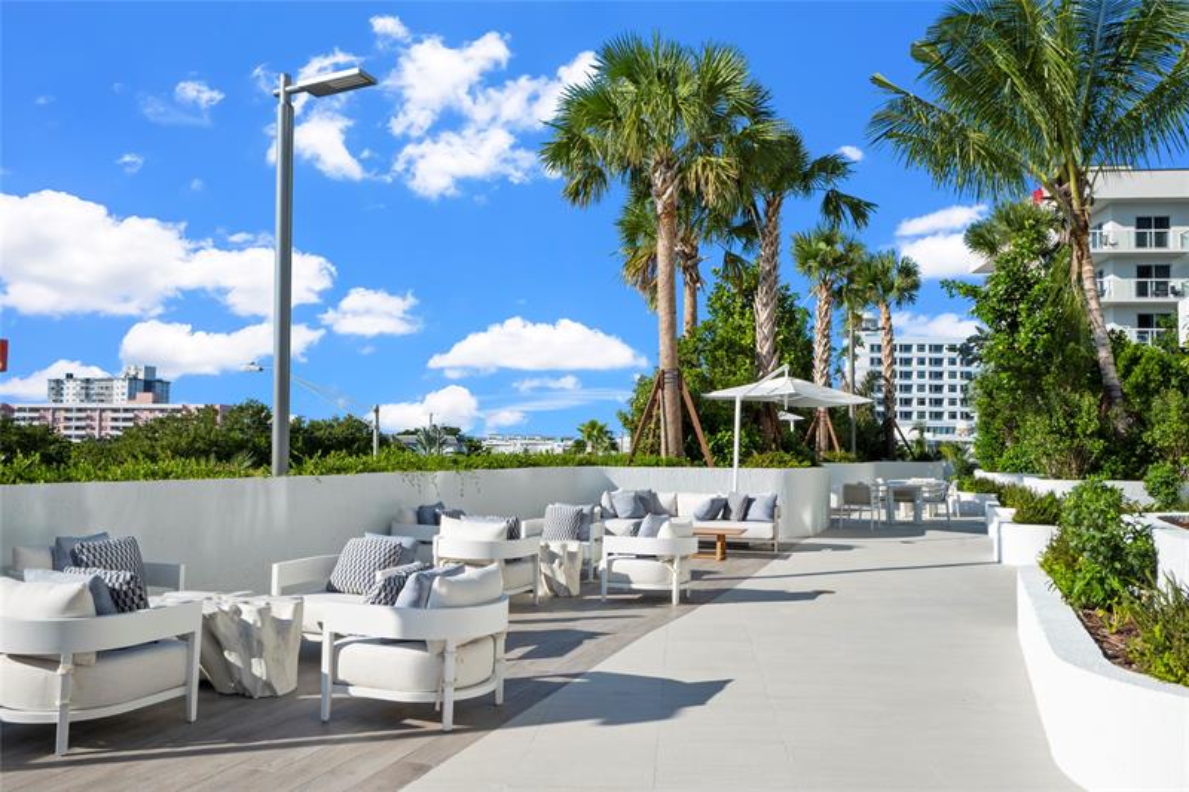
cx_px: 594
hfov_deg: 63.7
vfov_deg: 44.9
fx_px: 958
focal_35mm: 29
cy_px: 396
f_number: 14
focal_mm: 19.5
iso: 100
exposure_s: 1/100
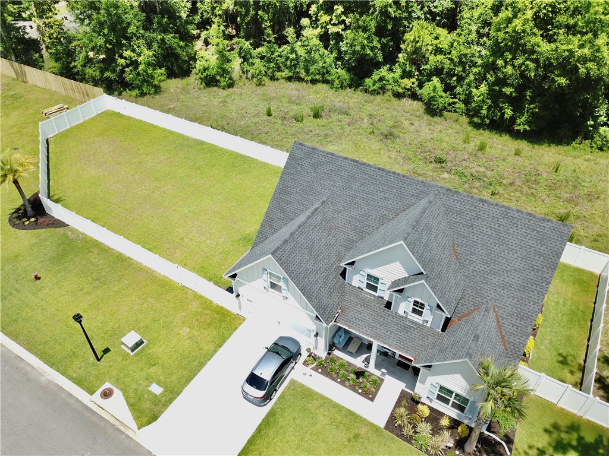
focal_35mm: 26
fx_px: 457
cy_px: 228
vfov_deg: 53.1
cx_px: 304
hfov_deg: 67.3
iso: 100
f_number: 2.2
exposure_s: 1/550
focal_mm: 4.73
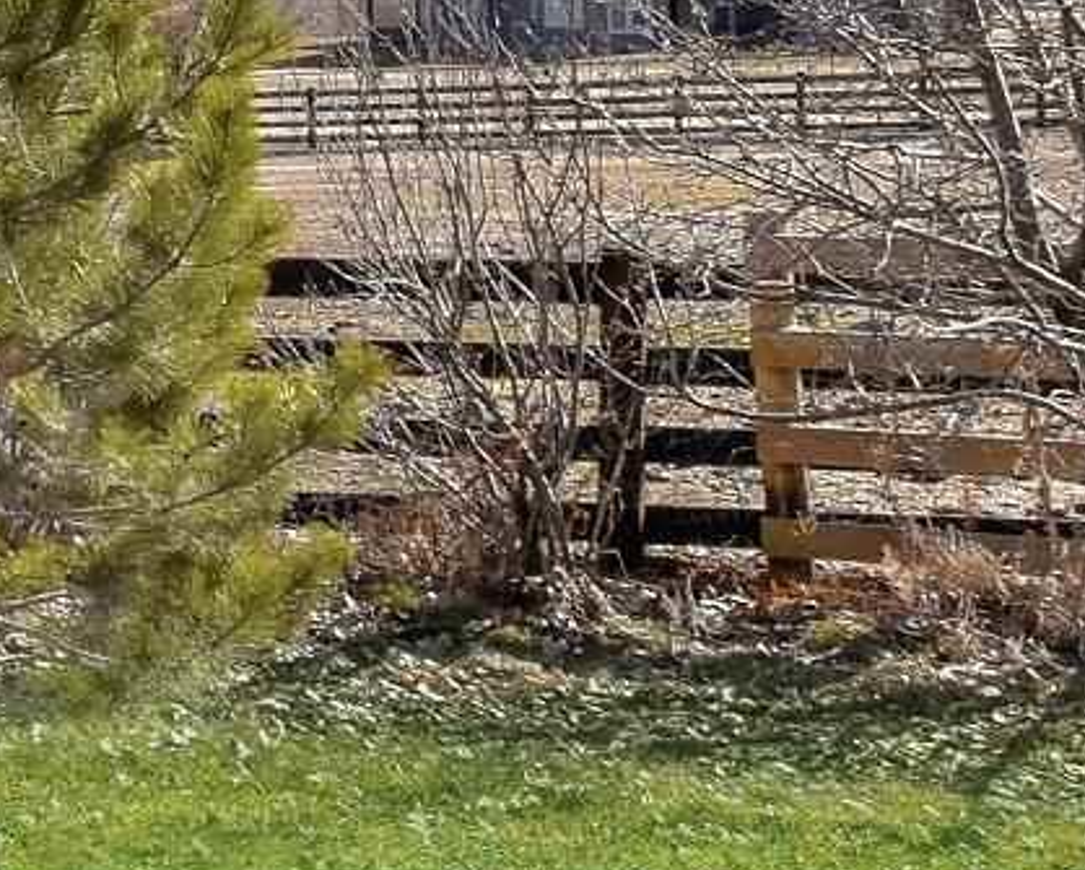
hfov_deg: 15.4
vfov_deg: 15.0
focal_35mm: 101
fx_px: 3246
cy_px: -29
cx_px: -1064
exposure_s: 1/200
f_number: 8
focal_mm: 10
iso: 200
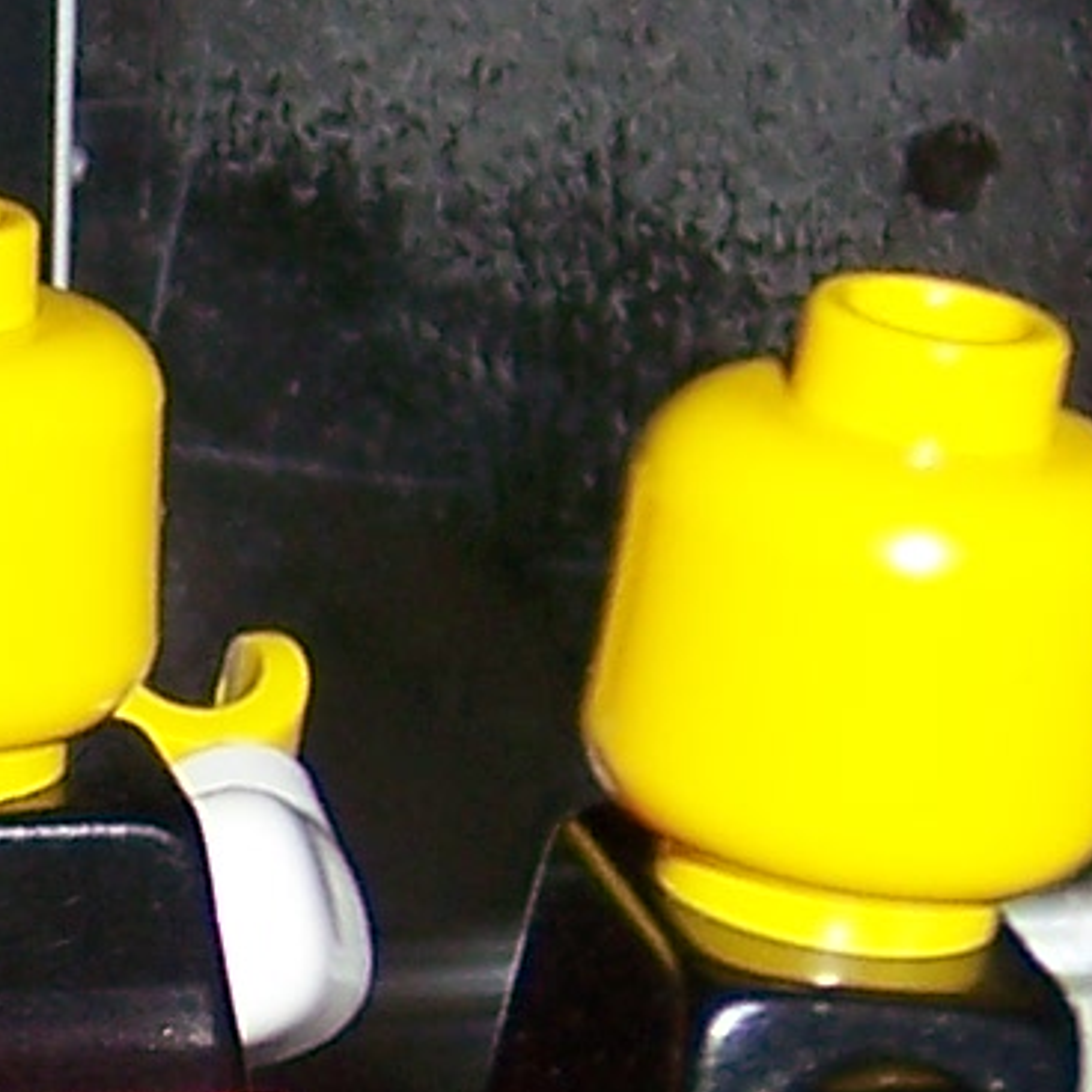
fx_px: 10957
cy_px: 899
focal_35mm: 307
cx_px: -1086
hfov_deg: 5.6
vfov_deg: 5.7
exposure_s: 1/60
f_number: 3.1
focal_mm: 7.5
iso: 80
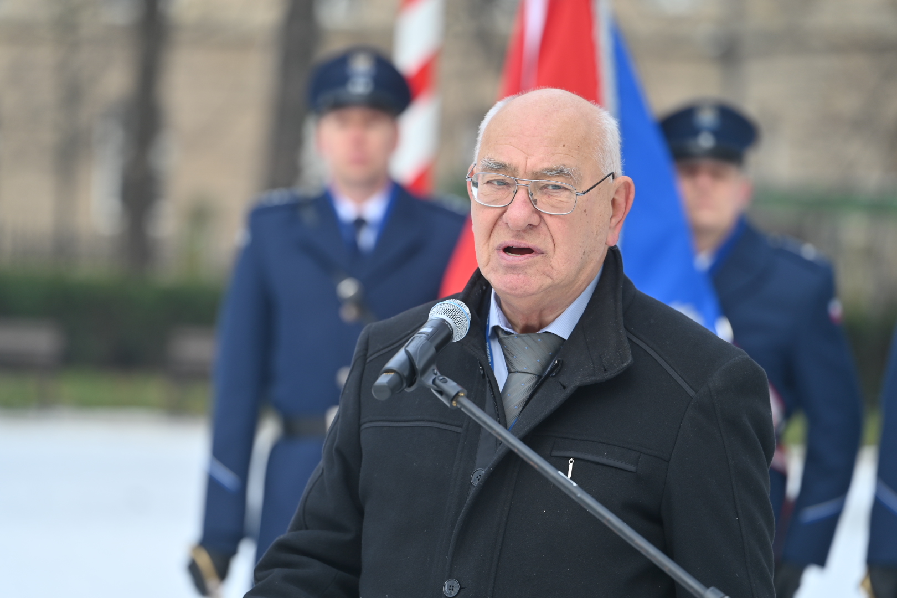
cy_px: 299
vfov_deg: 7.6
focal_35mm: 180
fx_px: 4485
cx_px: 448
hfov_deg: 11.4
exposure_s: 1/400
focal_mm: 180
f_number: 3.5
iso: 100
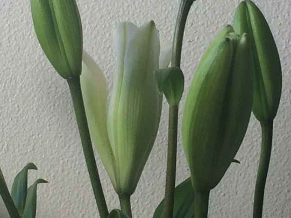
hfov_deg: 13.0
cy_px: 91
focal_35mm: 152
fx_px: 1278
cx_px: 178
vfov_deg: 9.8
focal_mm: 4.15
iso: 32
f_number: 2.2
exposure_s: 1/148
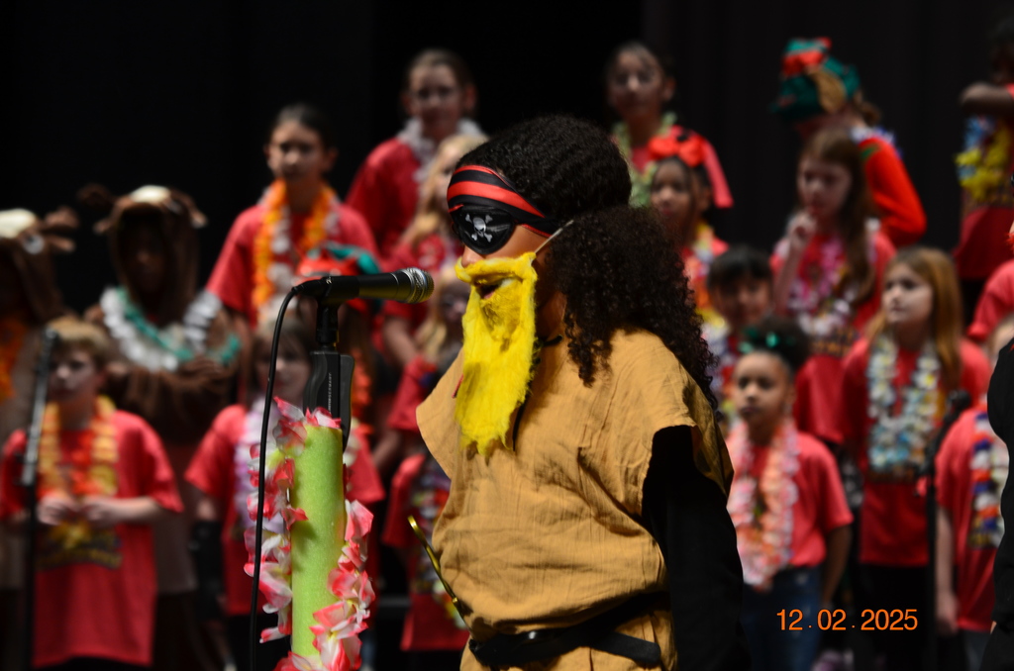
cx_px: 507
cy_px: 336
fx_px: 8432
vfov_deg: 4.6
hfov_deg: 6.9
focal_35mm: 300
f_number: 9
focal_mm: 200
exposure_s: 1/30
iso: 400
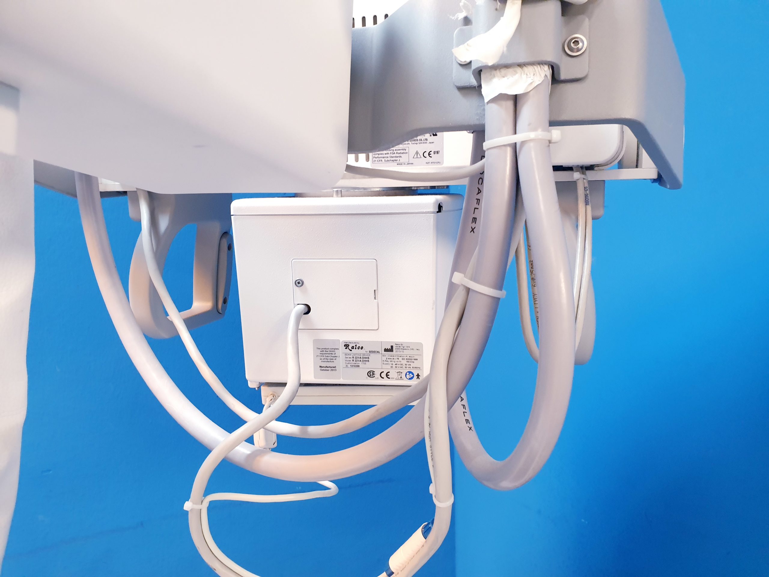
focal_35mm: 26
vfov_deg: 53.1
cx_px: 384
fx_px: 578
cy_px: 288
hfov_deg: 67.3
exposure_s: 1/33
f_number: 2.4
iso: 250
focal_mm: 4.3
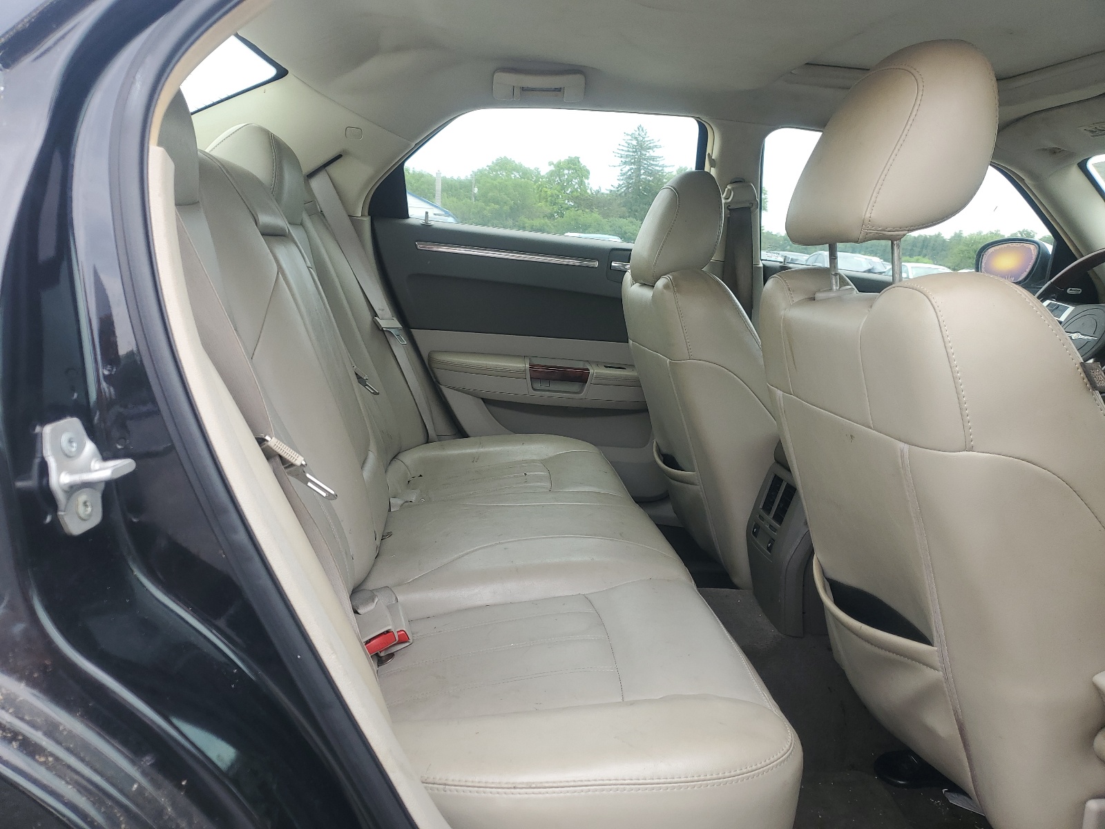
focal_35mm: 26
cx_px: 552
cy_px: 414
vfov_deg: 53.1
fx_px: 830
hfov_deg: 67.3
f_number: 1.5
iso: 50
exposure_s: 1/303
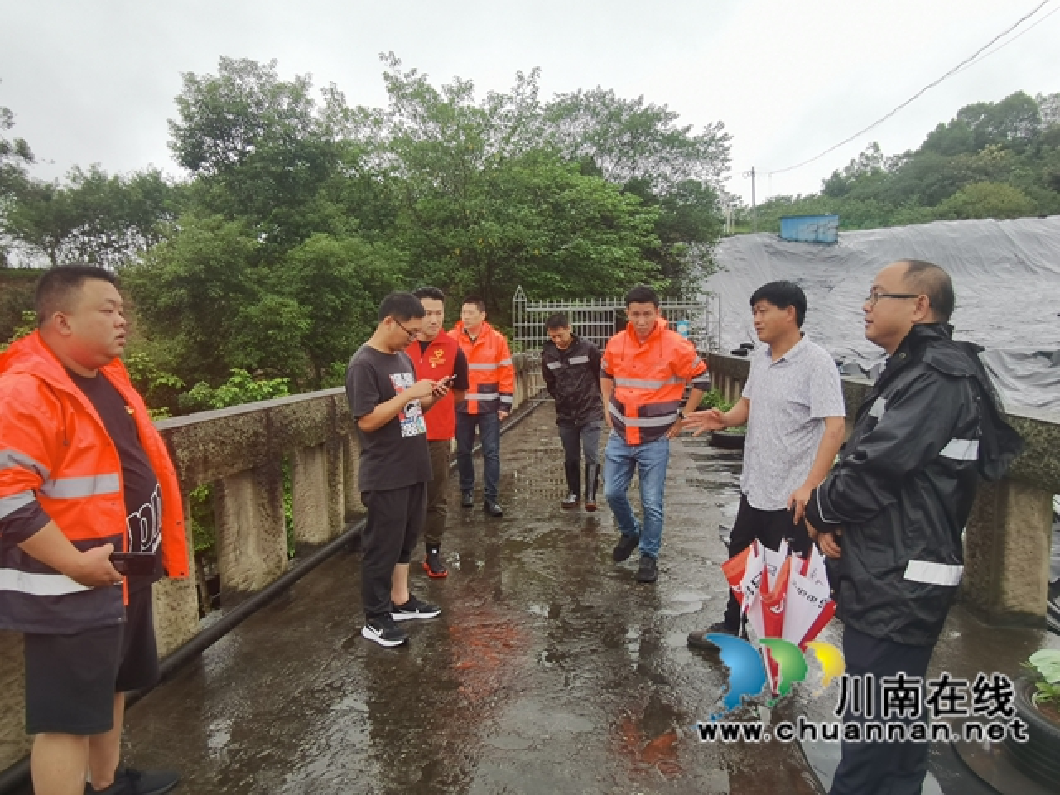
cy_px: 398
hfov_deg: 76.4
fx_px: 674
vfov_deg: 61.1
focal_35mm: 22
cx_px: 530
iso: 50
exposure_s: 1/107
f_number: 2.2
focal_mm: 2.26
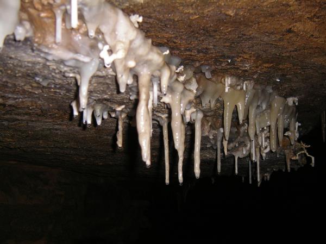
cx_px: 163
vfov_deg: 19.1
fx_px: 725
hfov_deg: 25.4
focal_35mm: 77
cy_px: 122
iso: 100
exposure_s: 1/100
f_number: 3.6
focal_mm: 11.9
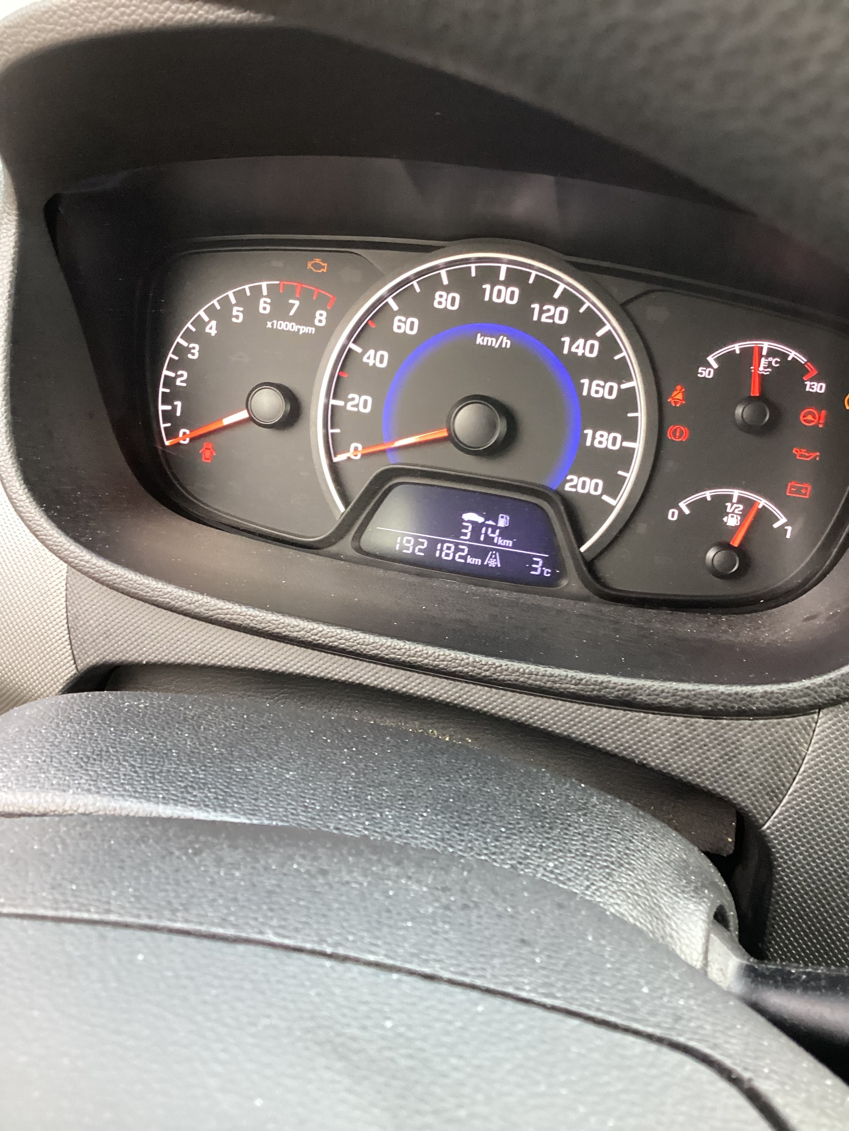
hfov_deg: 45.4
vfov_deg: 58.4
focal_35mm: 31
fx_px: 1014
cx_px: 424
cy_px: 566
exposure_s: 1/50
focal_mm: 3.3
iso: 250
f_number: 2.4
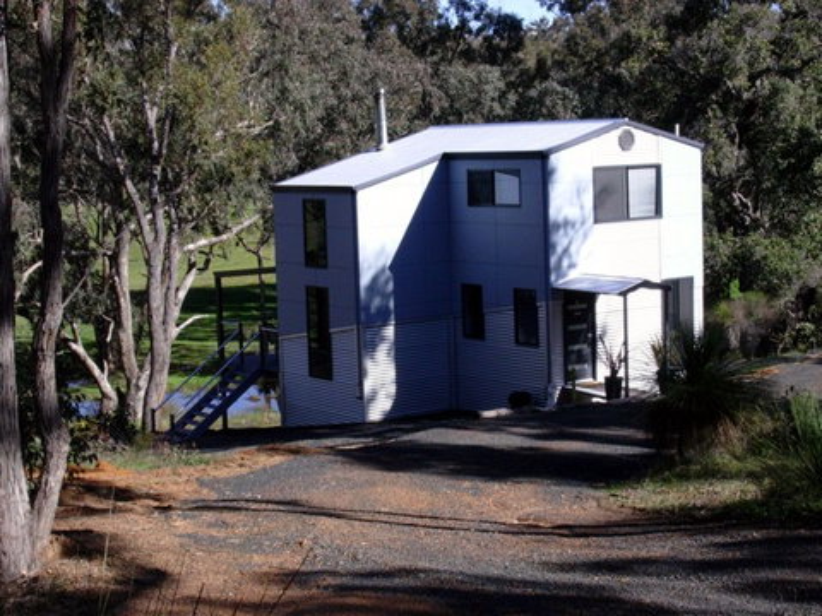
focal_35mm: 67
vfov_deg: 21.9
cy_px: 308
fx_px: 1591
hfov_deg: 29.0
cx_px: 411
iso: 70
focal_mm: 10.2
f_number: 7.2
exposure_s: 1/157
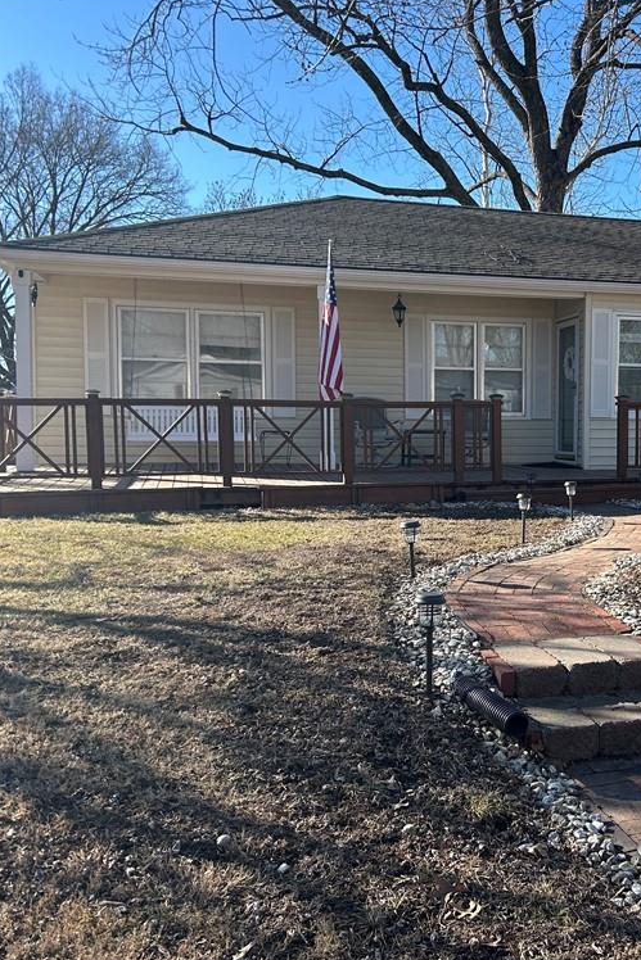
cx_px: 532
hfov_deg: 34.6
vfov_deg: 51.9
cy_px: 481
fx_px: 988
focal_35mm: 37
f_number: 1.5
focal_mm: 5.7
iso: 50
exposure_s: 1/1669
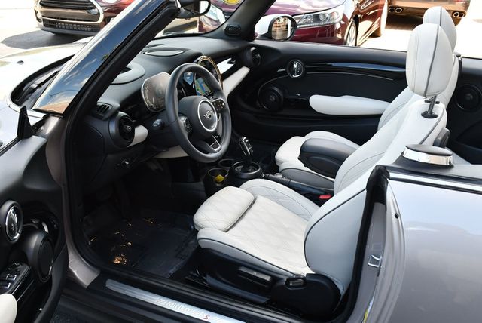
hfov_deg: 53.1
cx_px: 241
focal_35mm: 36
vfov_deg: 36.9
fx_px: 482
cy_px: 162
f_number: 5.6
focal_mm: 18
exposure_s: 1/250
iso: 400
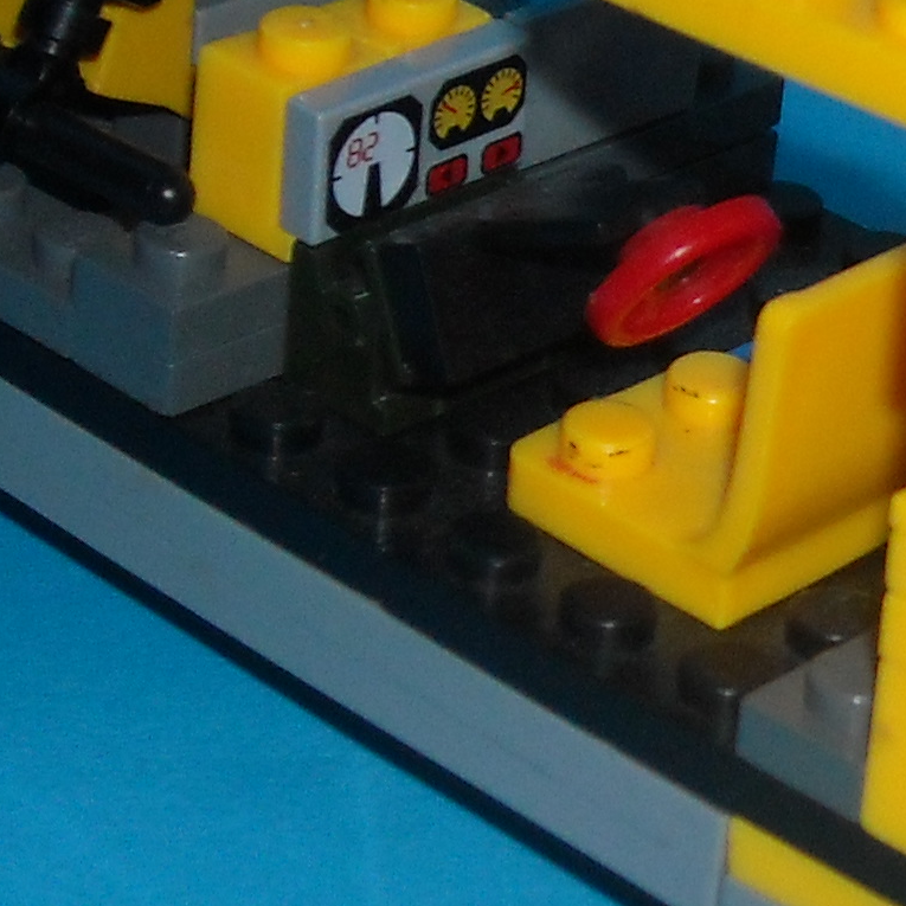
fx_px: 4915
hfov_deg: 10.5
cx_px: 875
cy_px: 383
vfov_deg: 10.5
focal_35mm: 166
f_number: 6.1
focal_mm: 7.1
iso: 200
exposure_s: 1/60
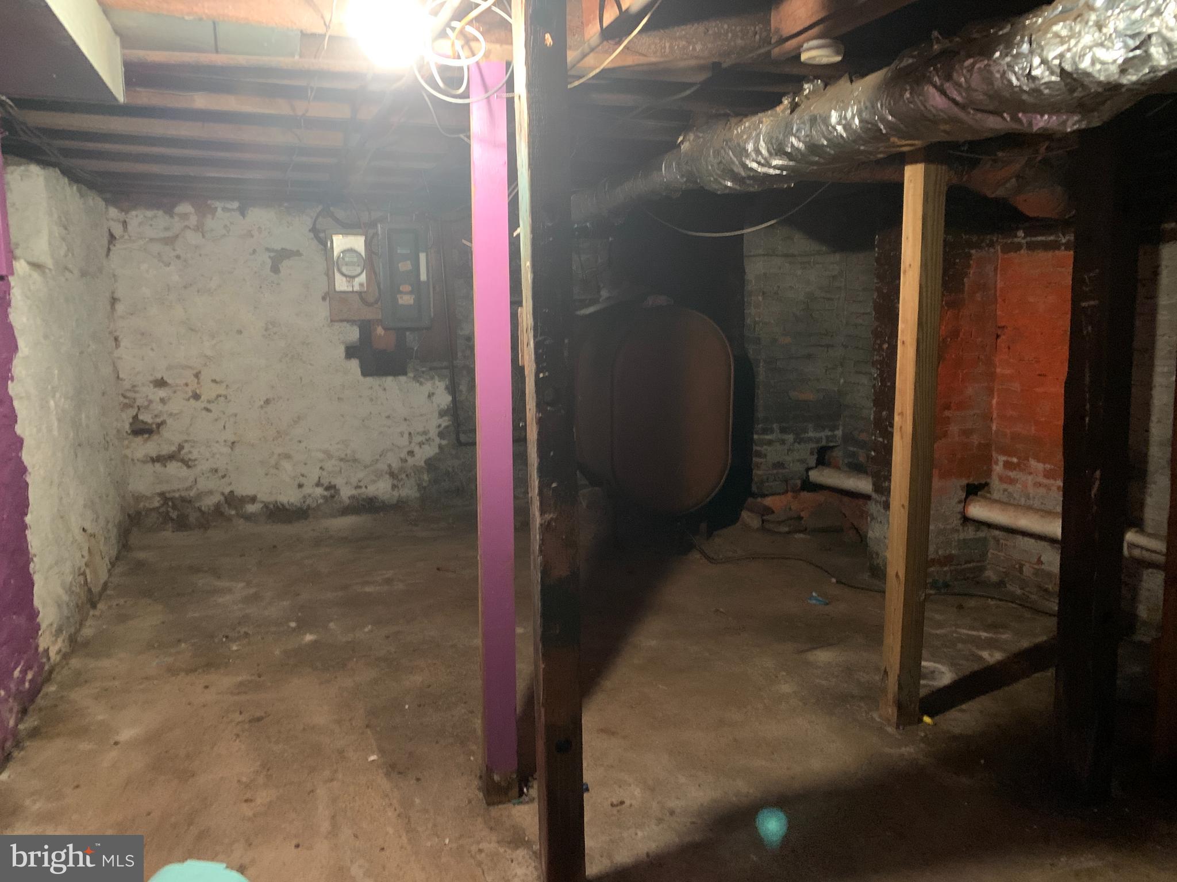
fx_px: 884
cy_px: 441
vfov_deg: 53.1
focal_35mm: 26
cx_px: 588
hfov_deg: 67.3
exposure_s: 1/24
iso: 800
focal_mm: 4.25
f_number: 1.8
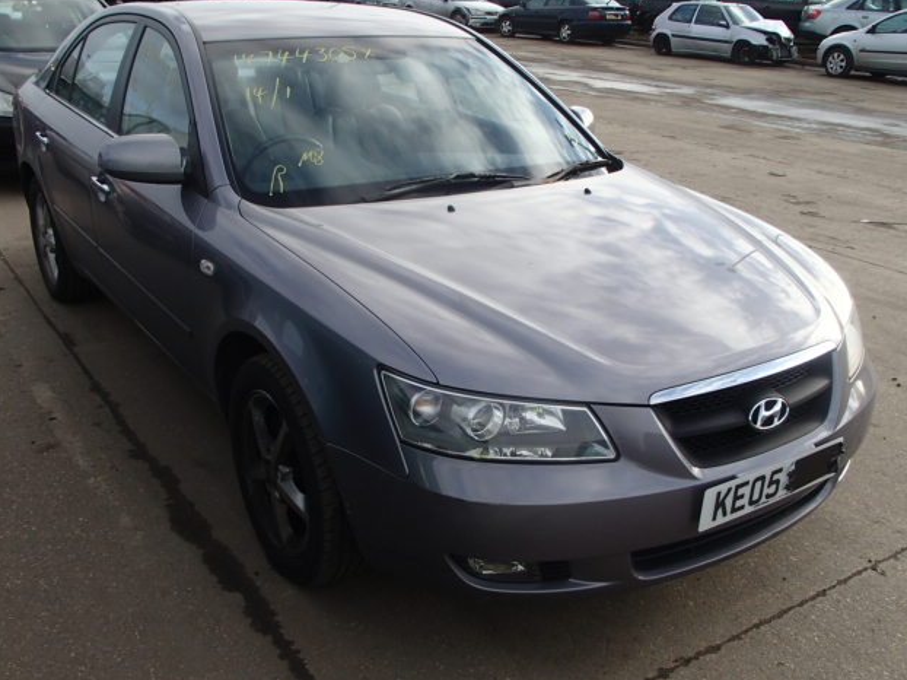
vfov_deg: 40.7
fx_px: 917
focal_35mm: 35
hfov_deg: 52.6
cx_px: 464
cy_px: 343
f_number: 4.4
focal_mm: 6.07
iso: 100
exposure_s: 1/320
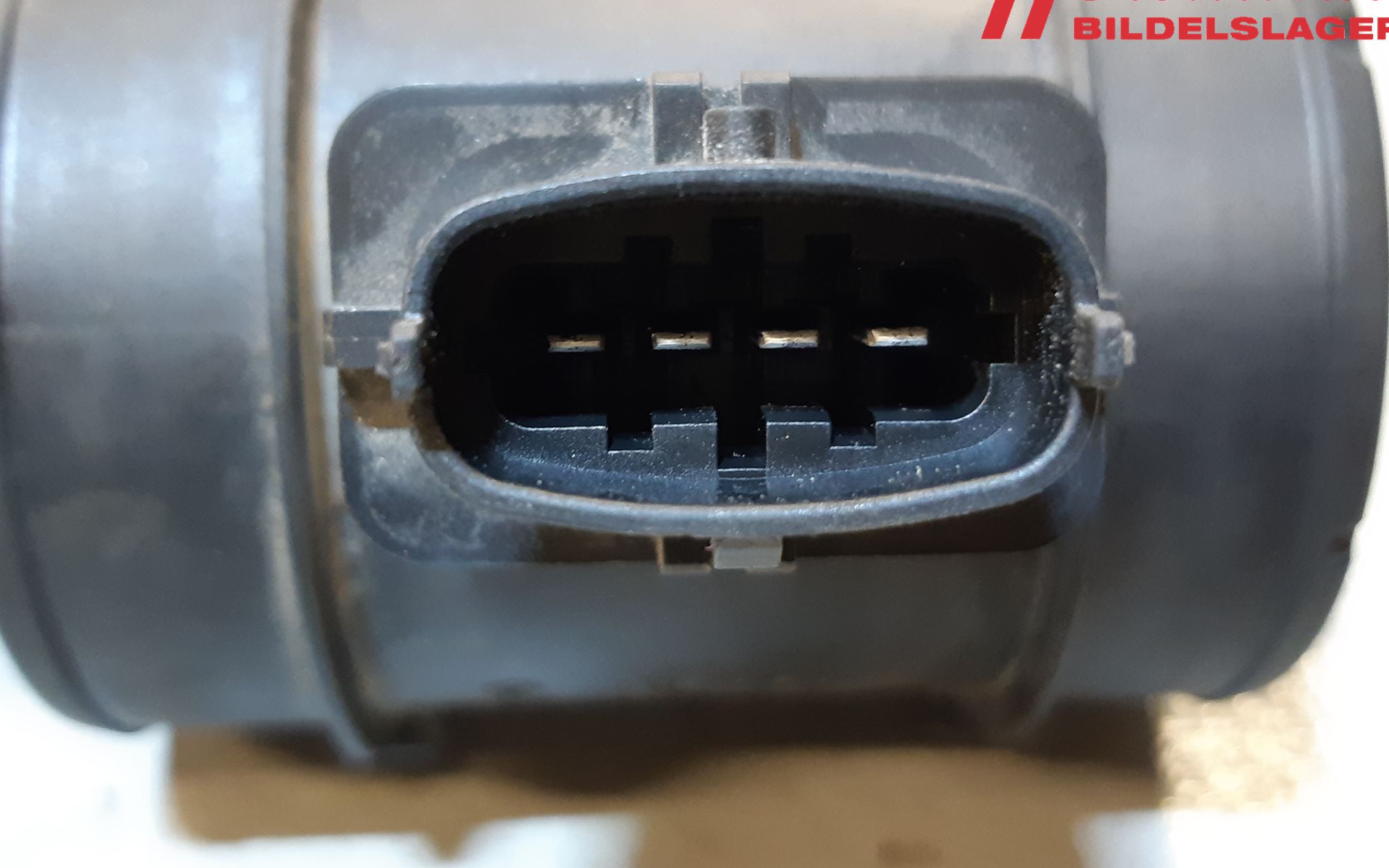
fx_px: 1060
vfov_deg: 44.5
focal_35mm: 28
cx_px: 699
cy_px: 452
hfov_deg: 66.5
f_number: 1.7
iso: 250
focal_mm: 3.93
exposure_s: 1/50
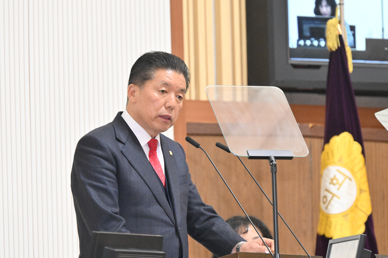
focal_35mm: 300
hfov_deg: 6.9
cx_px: 194
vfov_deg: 4.6
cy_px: 129
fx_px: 3232
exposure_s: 1/250
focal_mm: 200
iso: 5000
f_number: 6.3
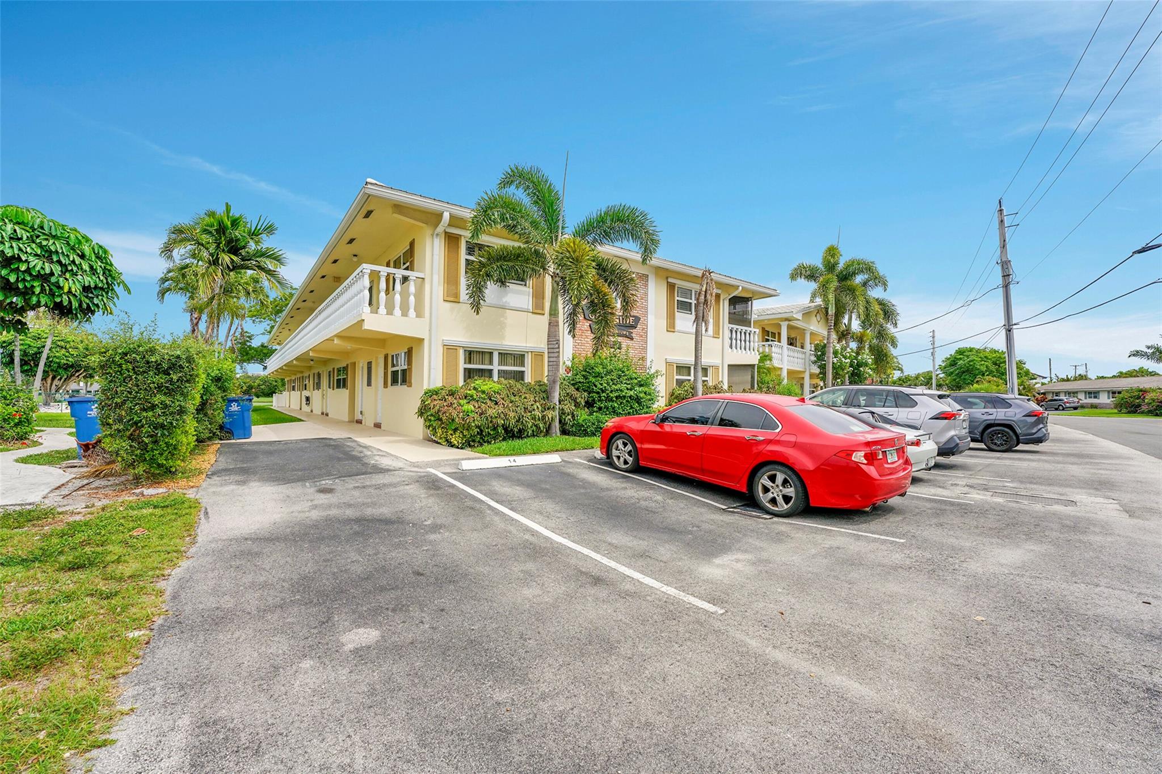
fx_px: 452
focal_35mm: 14
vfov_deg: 81.2
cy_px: 387
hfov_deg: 104.3
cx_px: 581
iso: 400
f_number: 7.1
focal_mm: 14
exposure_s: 1/1600
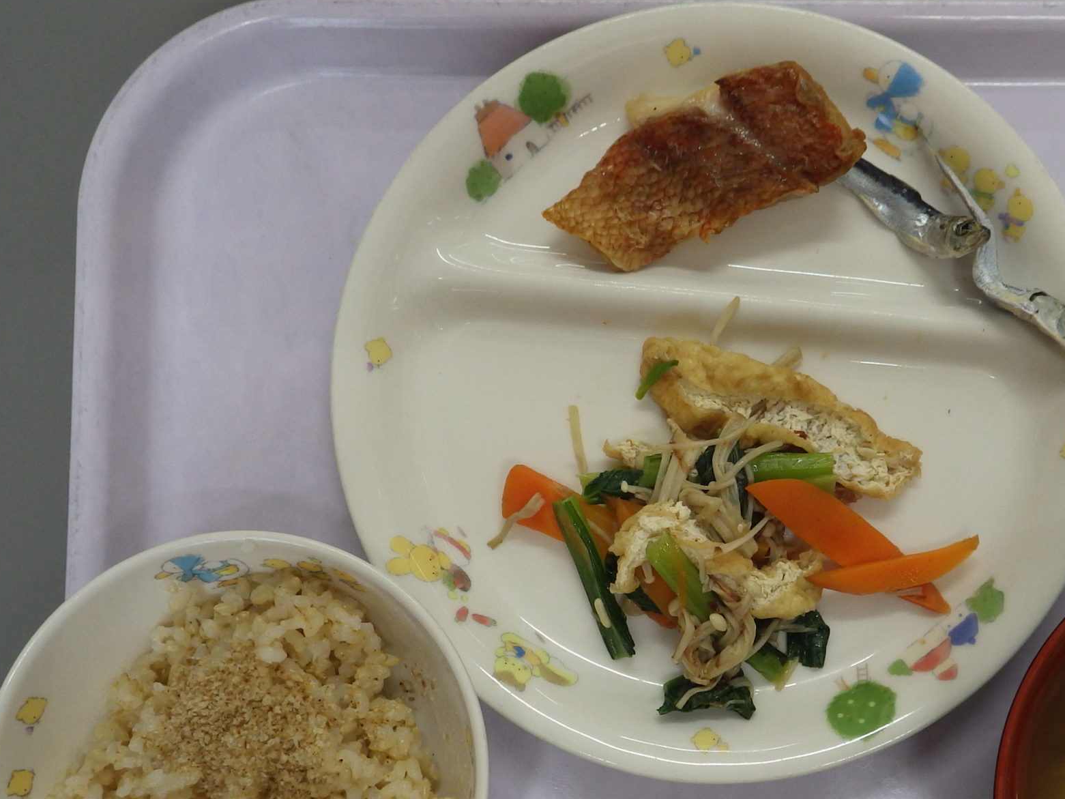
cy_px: 527
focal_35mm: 41
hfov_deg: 44.7
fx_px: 1262
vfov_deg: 34.8
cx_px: 754
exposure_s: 1/60
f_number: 2.8
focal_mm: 4.5
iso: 125
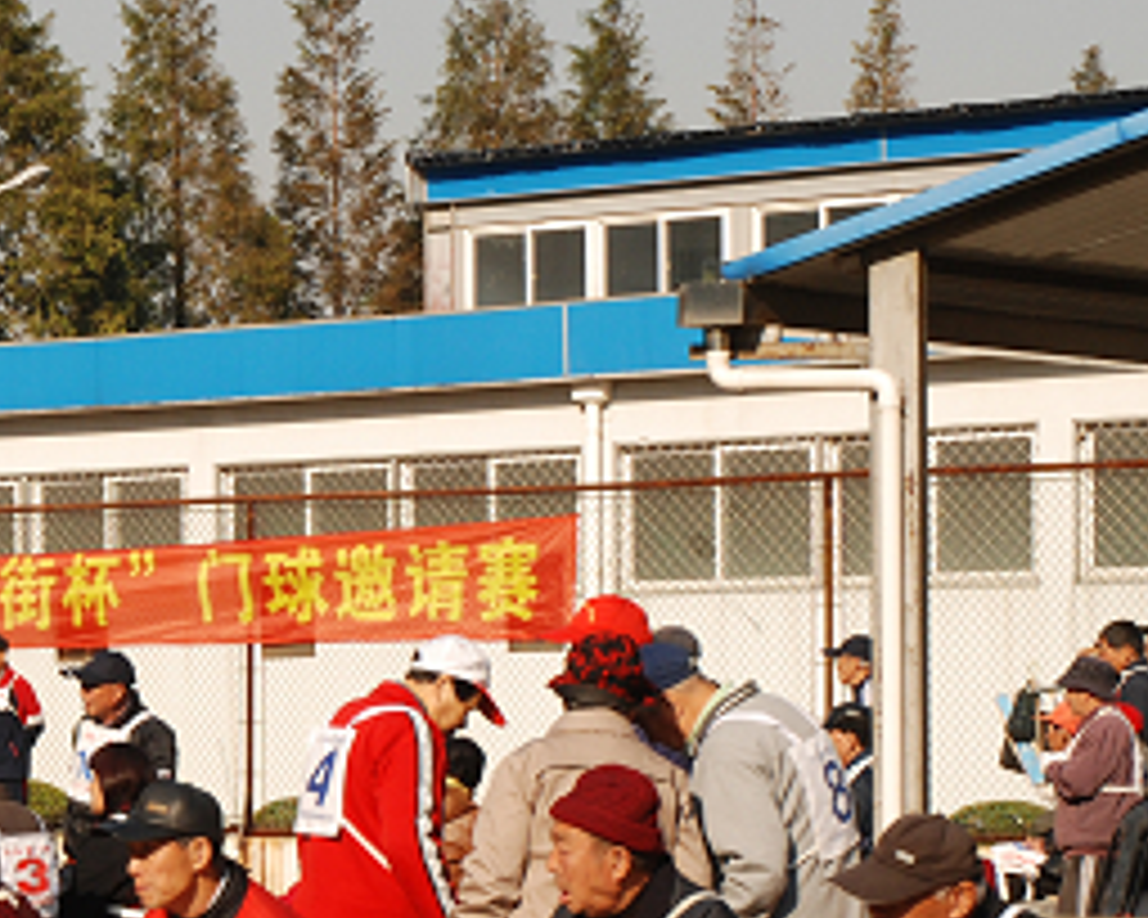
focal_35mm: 135
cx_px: -194
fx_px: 4597
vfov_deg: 11.4
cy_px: 655
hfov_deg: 13.9
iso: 200
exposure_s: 1/500
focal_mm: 35
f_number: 7.1
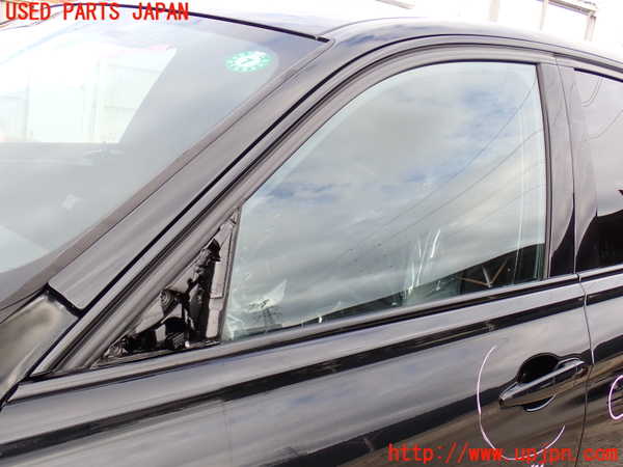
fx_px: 792
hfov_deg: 42.9
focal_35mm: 44
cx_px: 312
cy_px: 234
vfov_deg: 32.9
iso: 100
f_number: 4
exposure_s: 1/160
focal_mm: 7.84
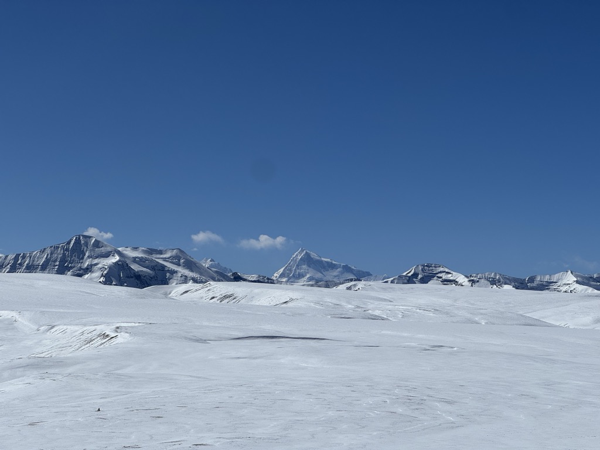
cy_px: 225
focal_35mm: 77
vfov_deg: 19.1
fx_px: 1335
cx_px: 300
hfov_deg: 25.3
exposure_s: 1/4785
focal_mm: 9
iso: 25
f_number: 2.8
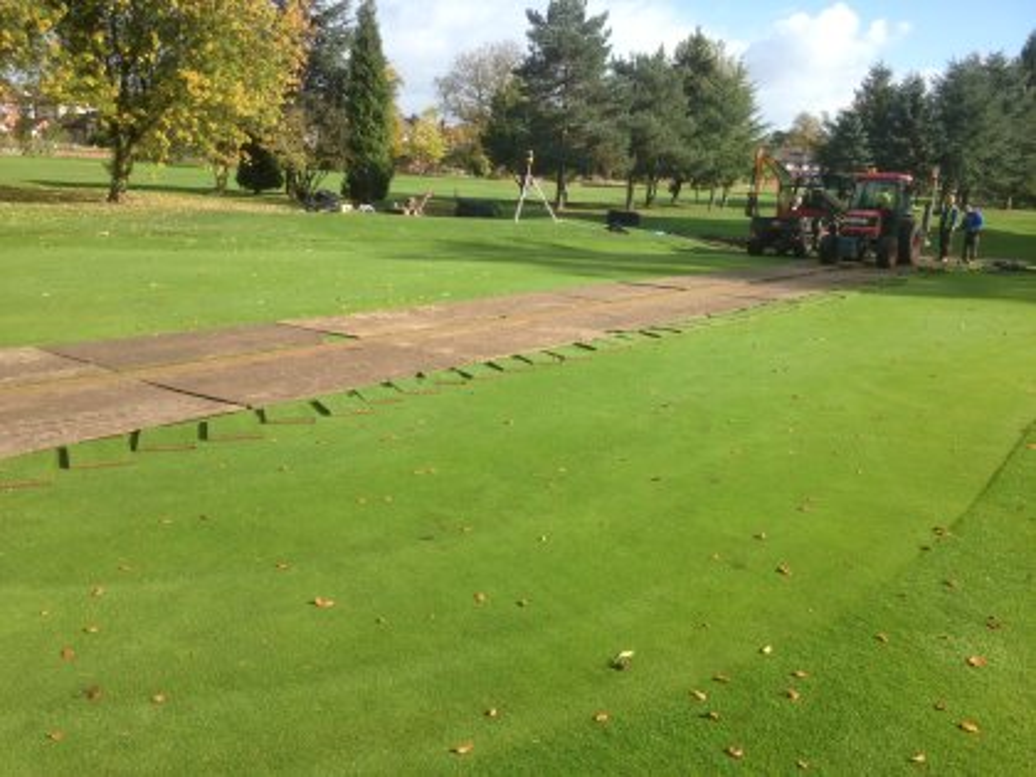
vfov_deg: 42.9
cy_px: 388
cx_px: 518
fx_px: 988
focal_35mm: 33
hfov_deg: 55.4
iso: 50
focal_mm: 4.12
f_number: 2.4
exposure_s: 1/678
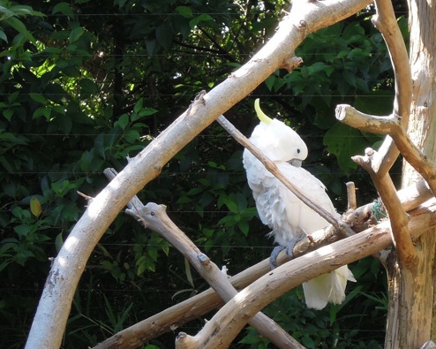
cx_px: 299
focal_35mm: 168
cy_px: 189
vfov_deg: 9.2
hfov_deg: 11.5
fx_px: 2167
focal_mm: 15.2
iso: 160
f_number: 5
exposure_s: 1/100
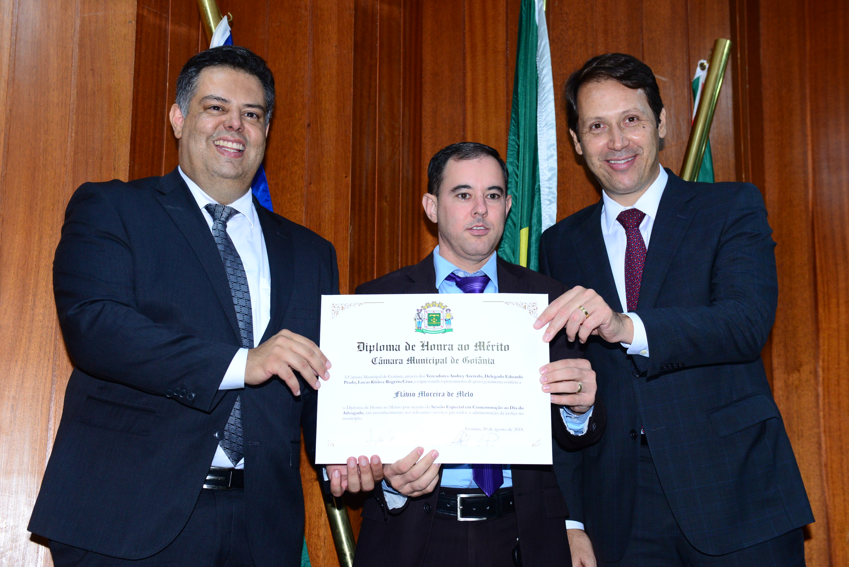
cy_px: 284
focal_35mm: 56
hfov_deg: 35.6
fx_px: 1321
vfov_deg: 24.2
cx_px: 424
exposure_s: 1/125
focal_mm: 56
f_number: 5.6
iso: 2000
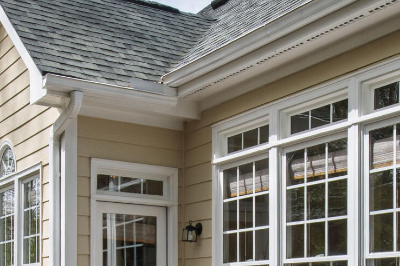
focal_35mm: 61
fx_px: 678
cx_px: 226
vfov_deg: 21.3
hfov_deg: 32.8
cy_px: 277
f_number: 8
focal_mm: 10
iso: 100
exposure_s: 1/160
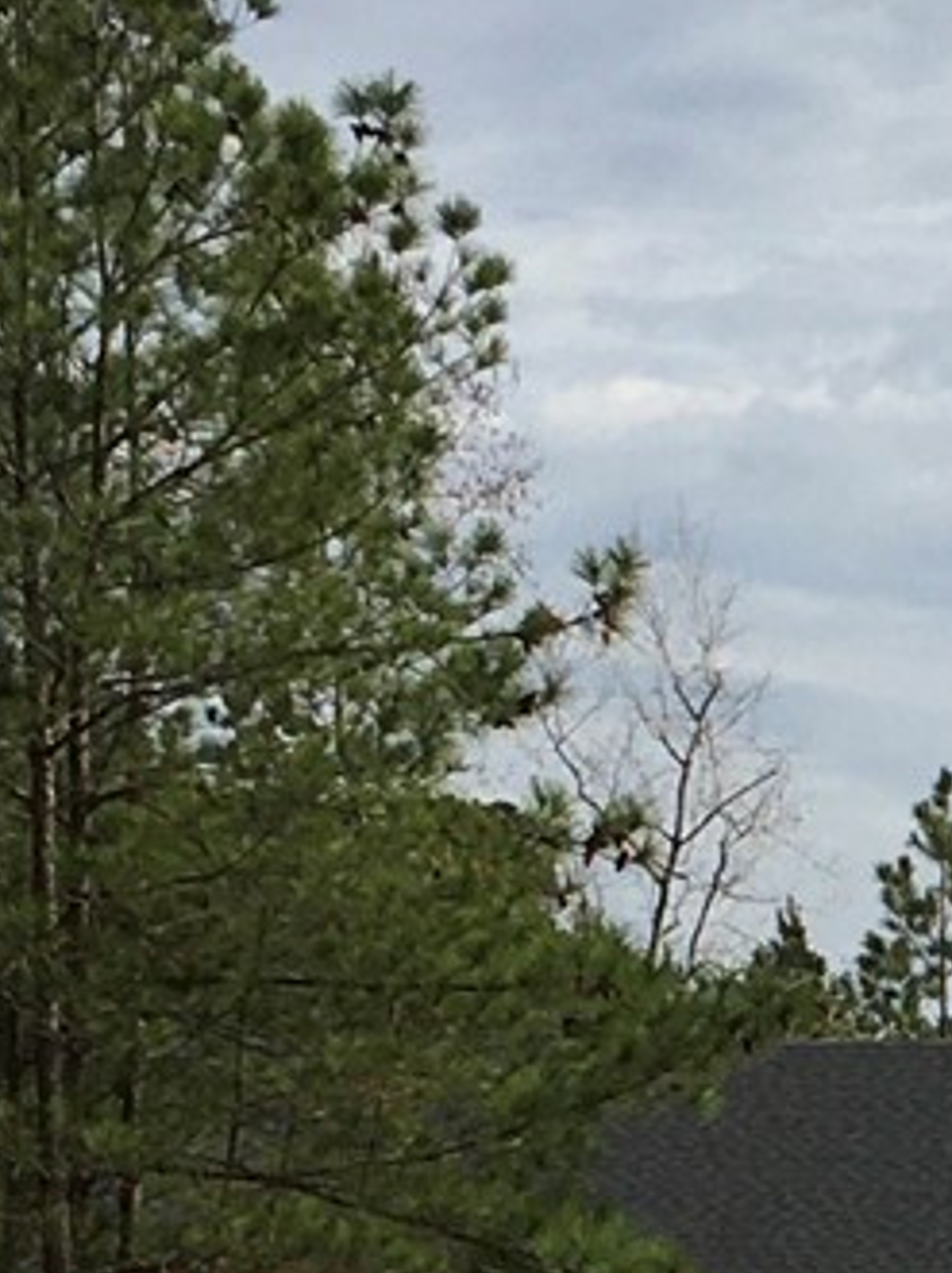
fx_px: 6609
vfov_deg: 10.8
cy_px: 1566
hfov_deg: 7.8
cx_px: 2112
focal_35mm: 180
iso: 25
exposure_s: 1/2653
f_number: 2.2
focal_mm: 4.15
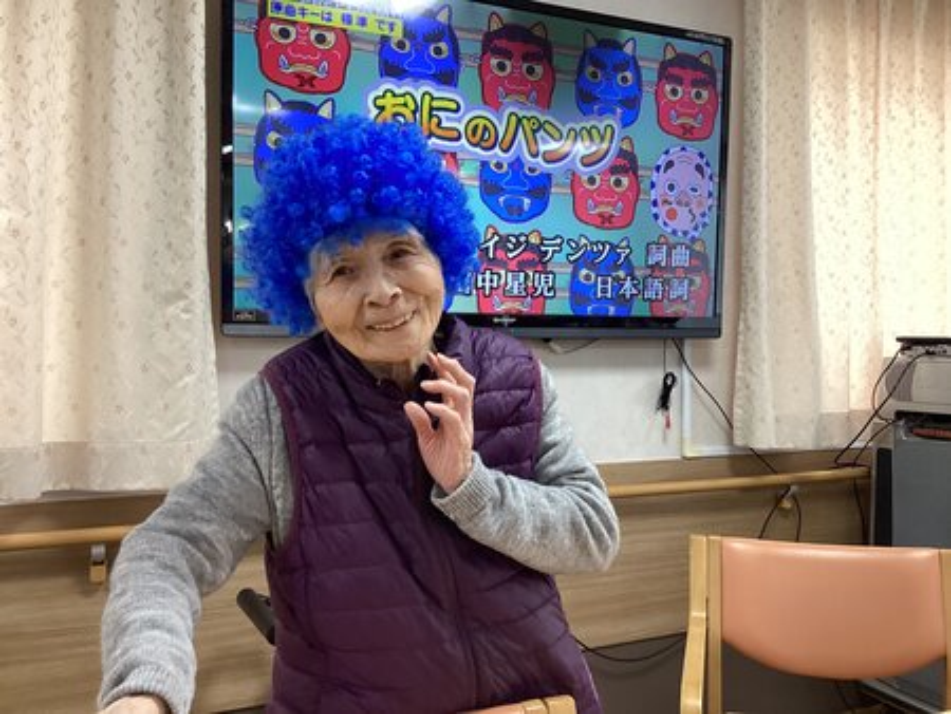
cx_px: 476
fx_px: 852
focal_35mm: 31
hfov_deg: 58.3
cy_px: 357
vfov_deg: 45.5
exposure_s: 1/60
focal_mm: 3.3
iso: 200
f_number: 2.4
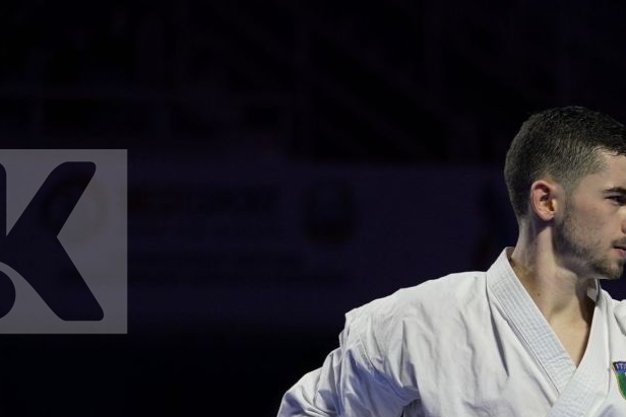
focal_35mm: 301
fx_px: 5235
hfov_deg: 6.8
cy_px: 601
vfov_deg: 4.5
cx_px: 722
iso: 500
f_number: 2.8
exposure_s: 1/500
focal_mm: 103
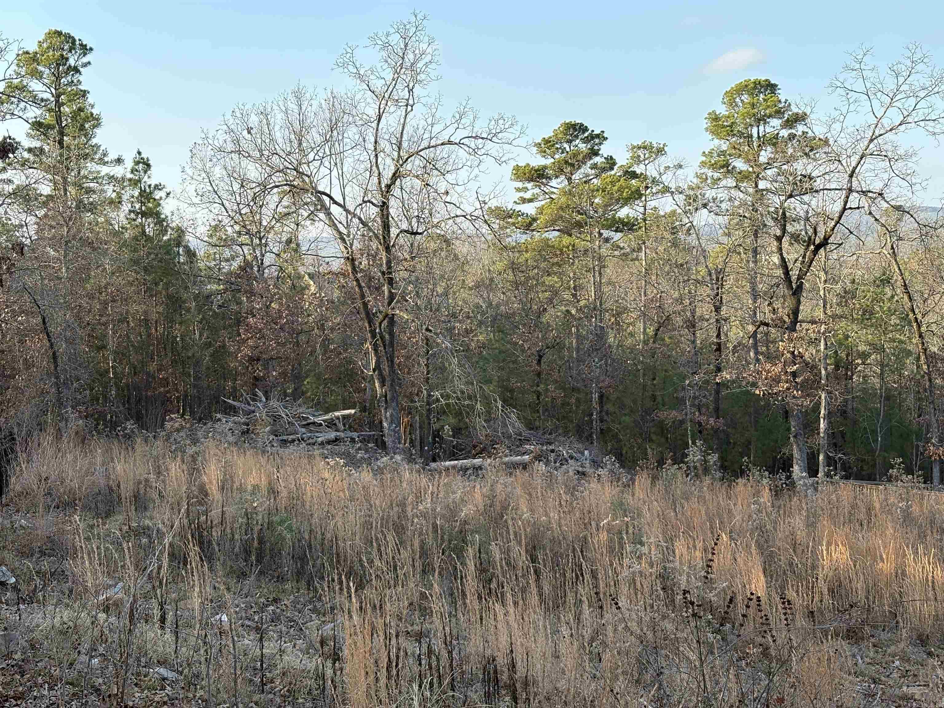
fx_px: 1418
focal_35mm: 52
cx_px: 472
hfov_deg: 36.8
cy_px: 354
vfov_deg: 28.0
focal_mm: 5.96
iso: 50
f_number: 1.6
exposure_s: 1/861
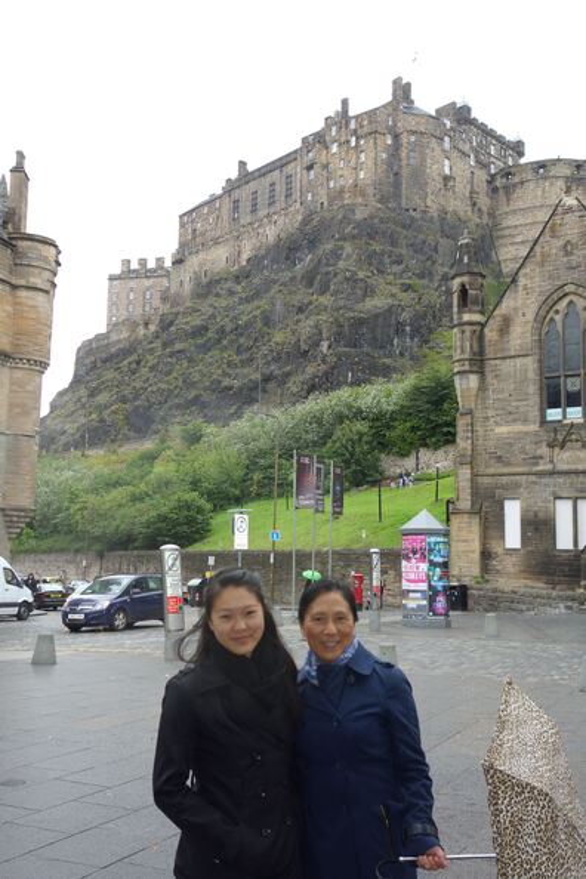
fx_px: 903
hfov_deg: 35.9
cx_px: 293
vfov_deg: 51.9
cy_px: 440
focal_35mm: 37
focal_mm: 13.58
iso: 125
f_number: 2.8
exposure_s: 1/100
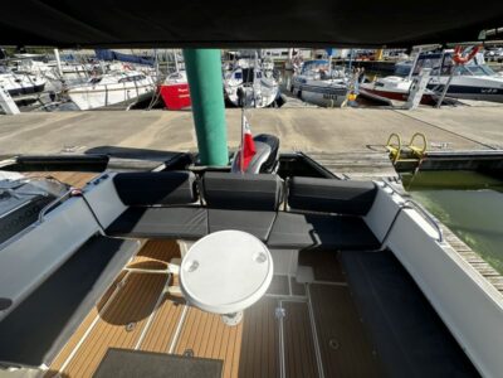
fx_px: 203
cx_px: 252
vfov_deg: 85.7
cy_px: 189
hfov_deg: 102.1
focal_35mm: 14
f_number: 2.2
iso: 40
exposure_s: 1/1289
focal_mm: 2.22
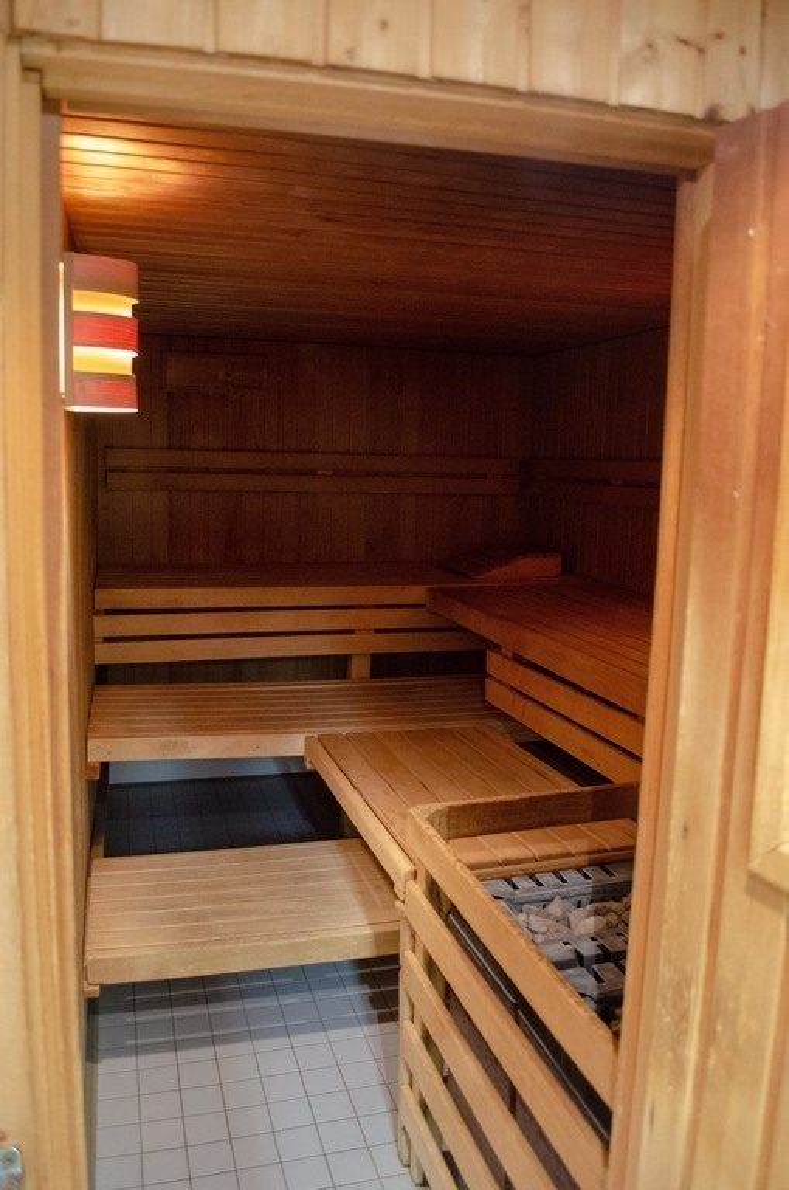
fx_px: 891
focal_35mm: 27
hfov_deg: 47.8
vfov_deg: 67.5
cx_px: 394
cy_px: 595
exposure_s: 1/15
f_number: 3.5
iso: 3200
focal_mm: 18
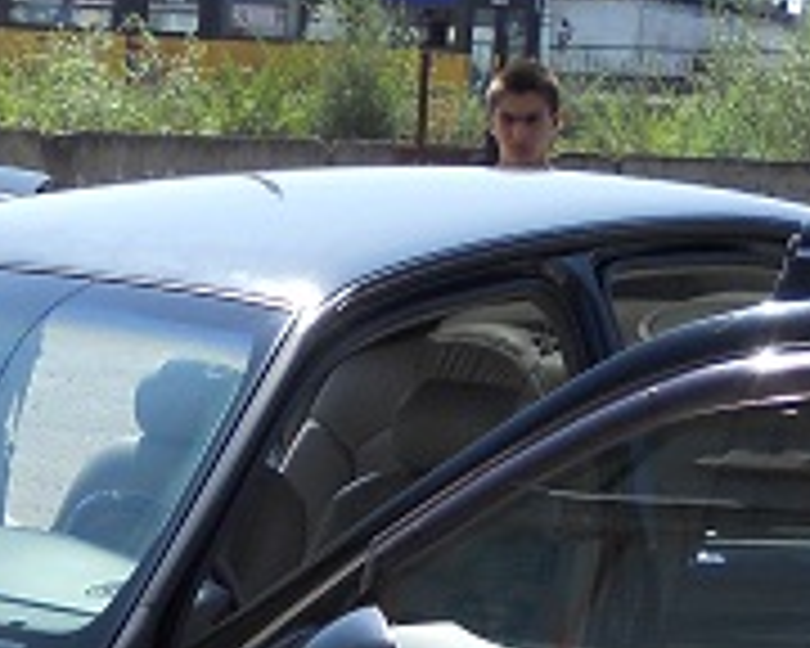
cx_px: 9
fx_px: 2805
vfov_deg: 12.8
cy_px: 788
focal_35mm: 117
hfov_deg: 16.1
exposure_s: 1/640
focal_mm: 4.9
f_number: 3.2
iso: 80
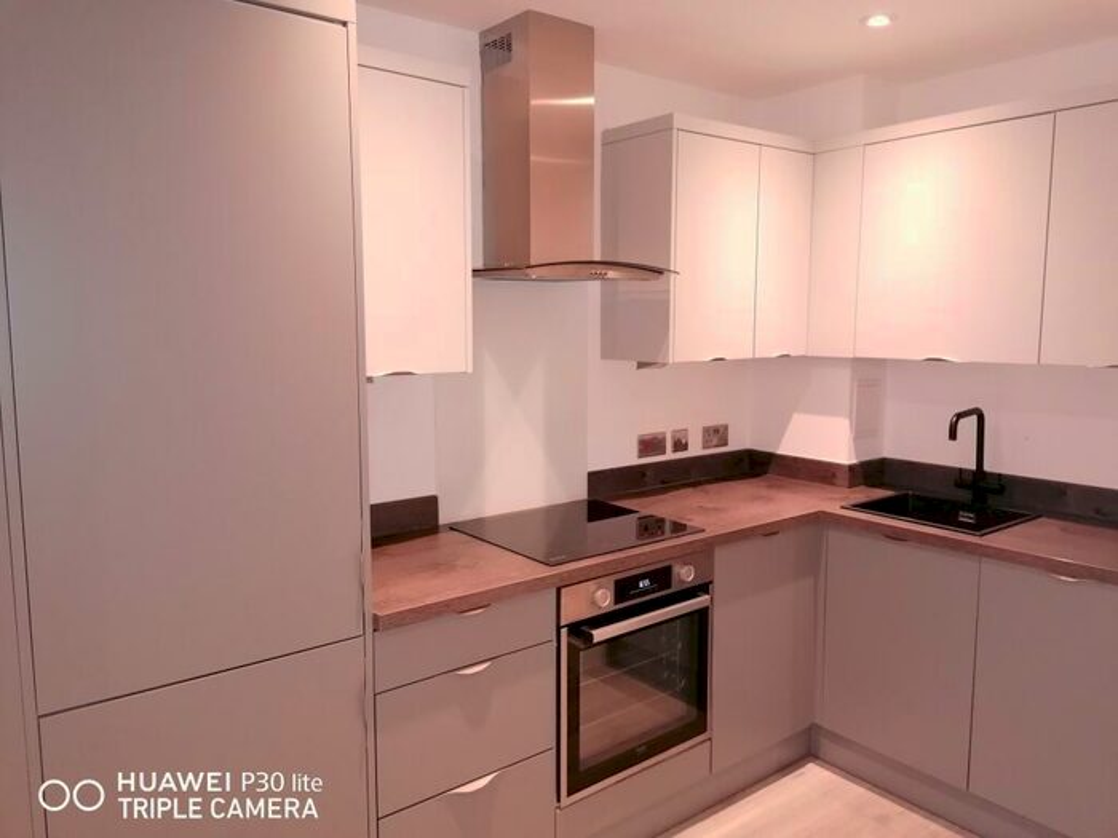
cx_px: 559
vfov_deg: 51.4
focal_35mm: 27
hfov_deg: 65.3
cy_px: 419
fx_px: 872
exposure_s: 1/33.3
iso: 320
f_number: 1.8
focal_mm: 4.75
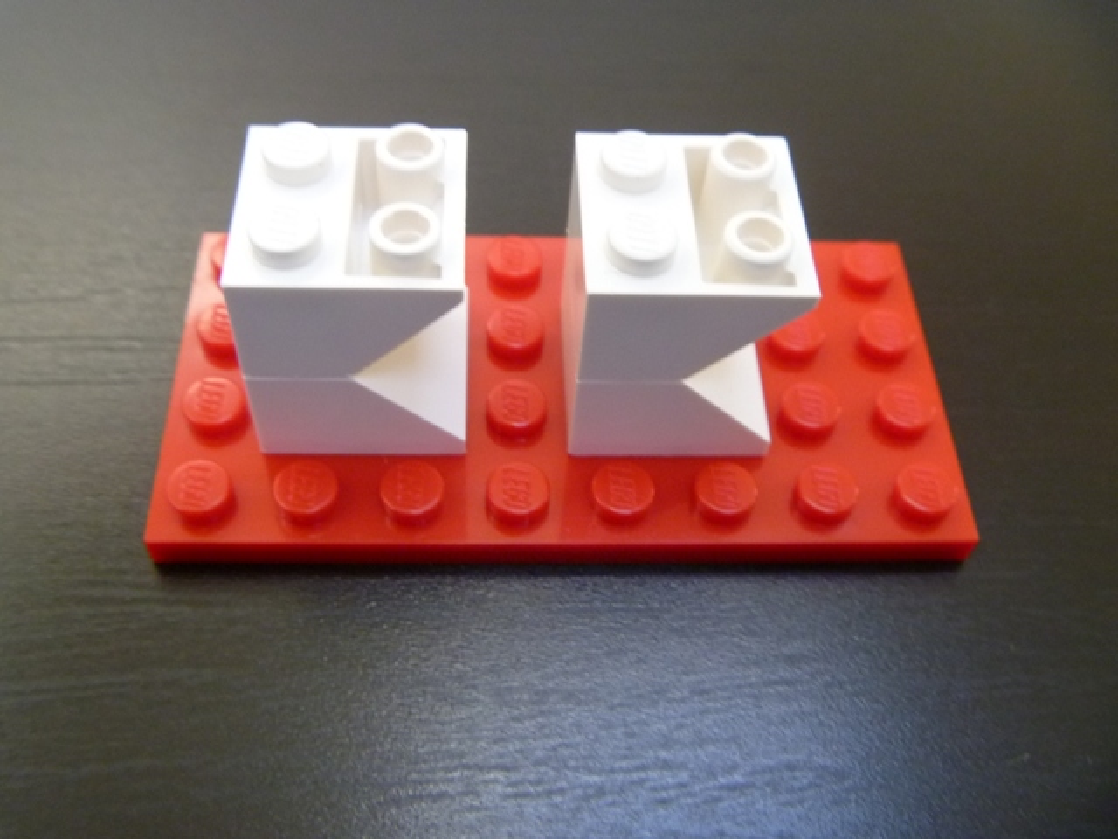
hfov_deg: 52.6
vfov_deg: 40.7
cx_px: 559
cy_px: 420
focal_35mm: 35
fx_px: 1130
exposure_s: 1/30
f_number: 3.5
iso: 320
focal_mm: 6.3
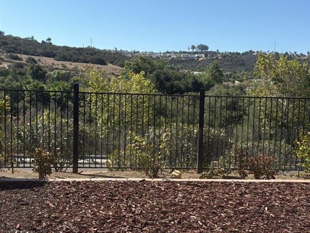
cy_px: 116
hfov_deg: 65.3
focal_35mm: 27
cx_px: 155
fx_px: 242
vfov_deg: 51.3
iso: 80
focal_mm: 6.76
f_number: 1.78
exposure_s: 1/4167
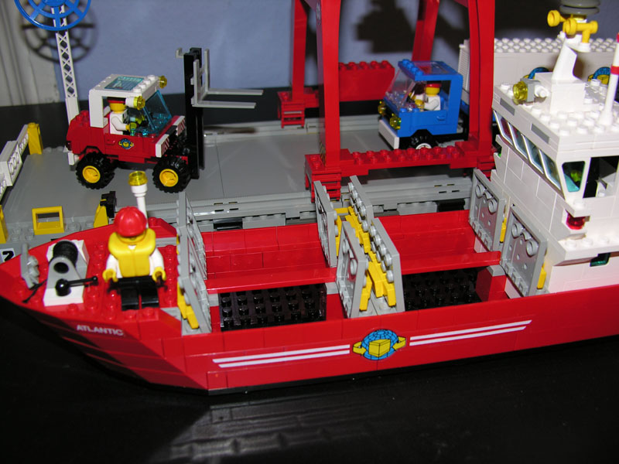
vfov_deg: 38.7
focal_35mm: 37
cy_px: 232
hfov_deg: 50.1
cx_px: 310
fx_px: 662
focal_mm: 9.5
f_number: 2.8
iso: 50
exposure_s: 1/60.1
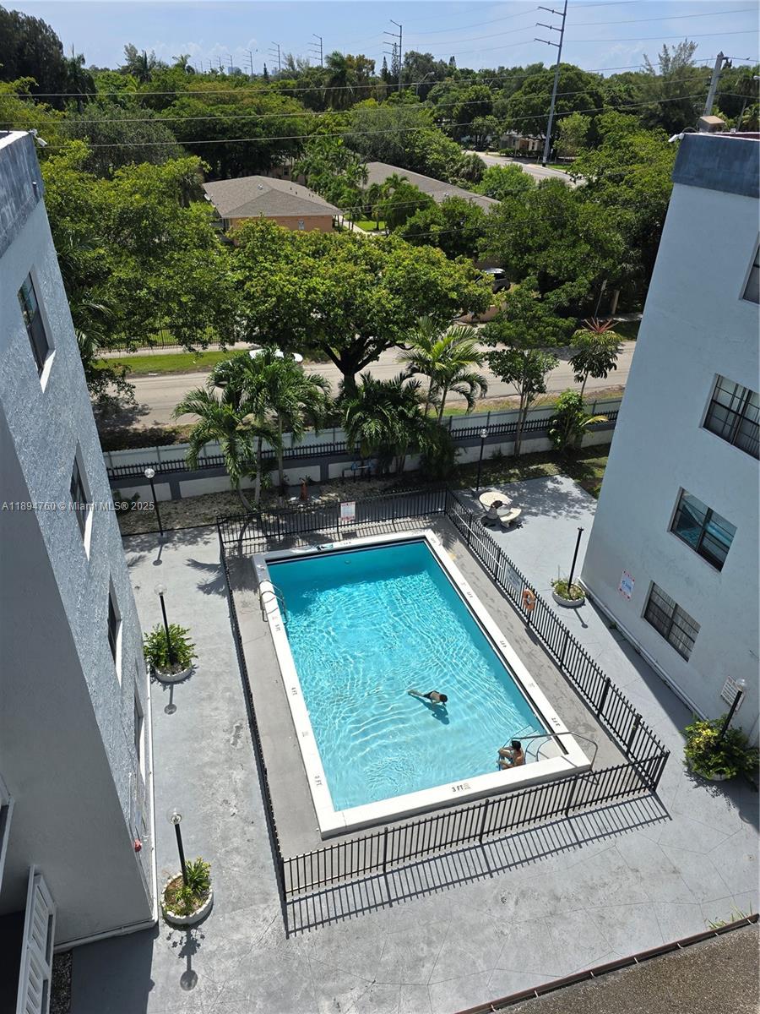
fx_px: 673
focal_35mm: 23
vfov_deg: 73.9
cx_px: 380
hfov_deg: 58.9
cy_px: 507
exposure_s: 1/907
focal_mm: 6.3
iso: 12
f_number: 1.7
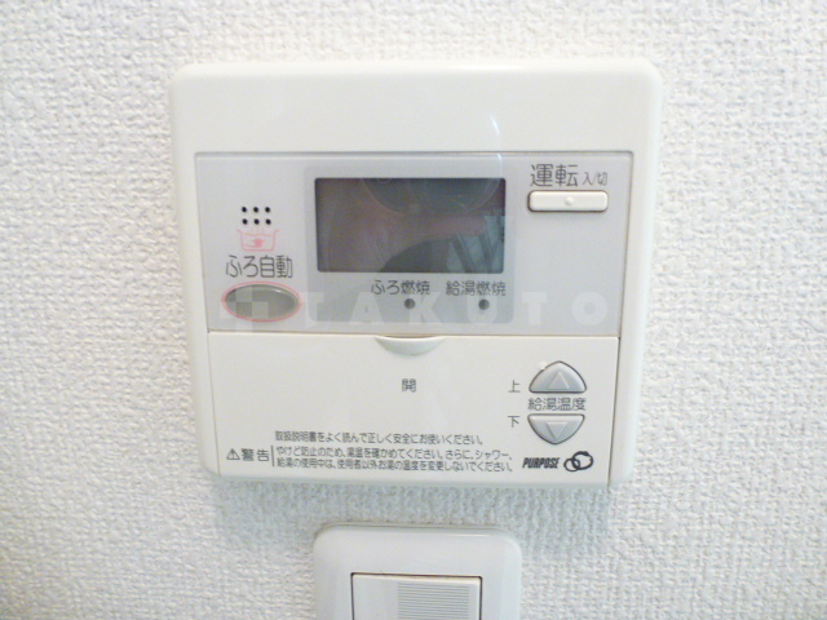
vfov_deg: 56.8
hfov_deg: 71.6
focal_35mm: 24
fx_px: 573
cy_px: 310
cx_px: 414
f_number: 3.3
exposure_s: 1/10
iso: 400
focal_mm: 4.3
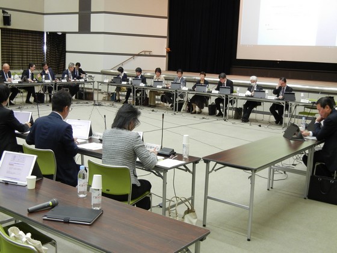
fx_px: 380
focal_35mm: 39
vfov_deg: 36.8
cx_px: 168
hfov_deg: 47.9
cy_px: 126
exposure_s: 1/12.2
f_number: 3.7
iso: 400
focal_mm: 7.1
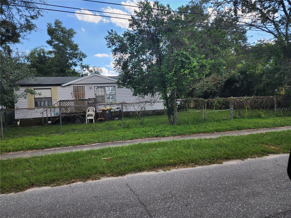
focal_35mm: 23
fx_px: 193
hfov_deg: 73.9
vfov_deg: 58.9
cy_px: 109
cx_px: 146
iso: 12
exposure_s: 1/544
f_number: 1.8
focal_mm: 6.4
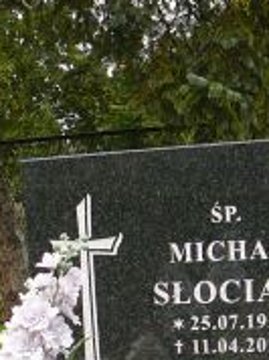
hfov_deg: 11.7
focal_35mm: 126
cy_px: 589
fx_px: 1309
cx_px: 44
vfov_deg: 14.3
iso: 80
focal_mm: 5.2
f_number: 2.8
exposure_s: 1/100
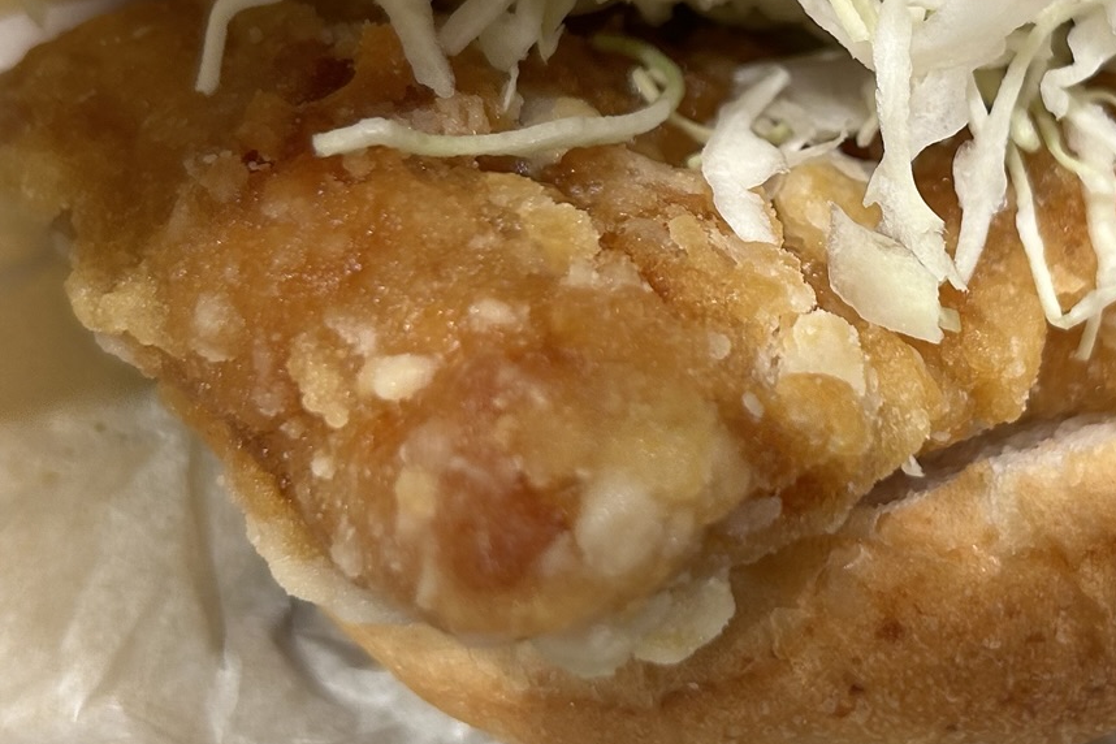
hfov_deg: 31.4
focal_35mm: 63
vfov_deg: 21.4
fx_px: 1953
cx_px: 812
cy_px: 178
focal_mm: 5.7
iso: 80
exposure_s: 1/50
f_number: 1.5
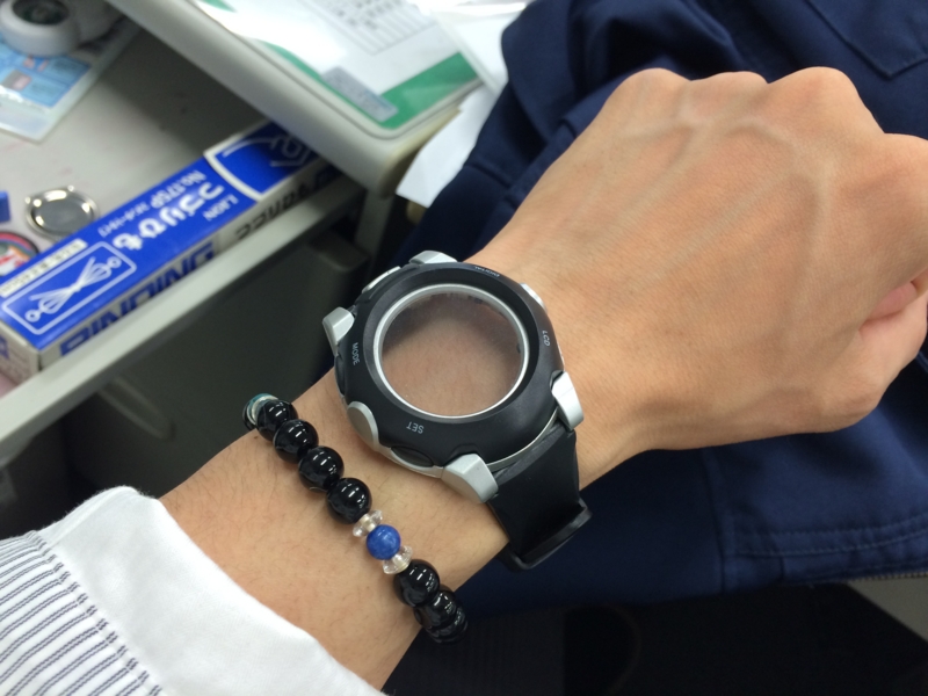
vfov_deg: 46.8
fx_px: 804
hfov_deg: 60.0
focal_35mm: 30
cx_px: 464
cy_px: 348
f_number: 2.2
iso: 50
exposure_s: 1/30
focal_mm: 4.12
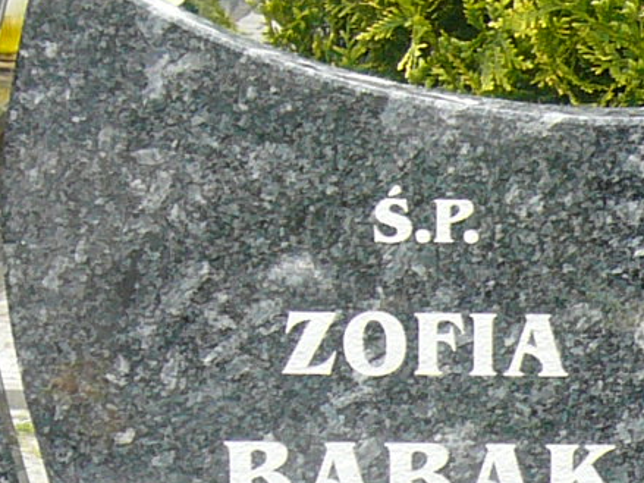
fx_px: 3050
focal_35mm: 164
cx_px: 444
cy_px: 546
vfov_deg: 9.0
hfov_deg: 12.0
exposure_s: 1/100
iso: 100
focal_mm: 4.9
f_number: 2.9
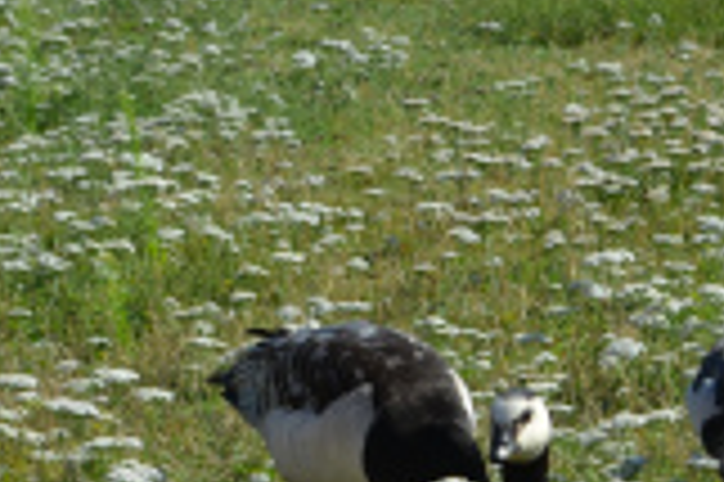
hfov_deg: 6.6
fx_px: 6205
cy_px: 676
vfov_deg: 4.4
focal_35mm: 309
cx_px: 1129
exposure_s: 1/250
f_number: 8
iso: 100
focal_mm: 55
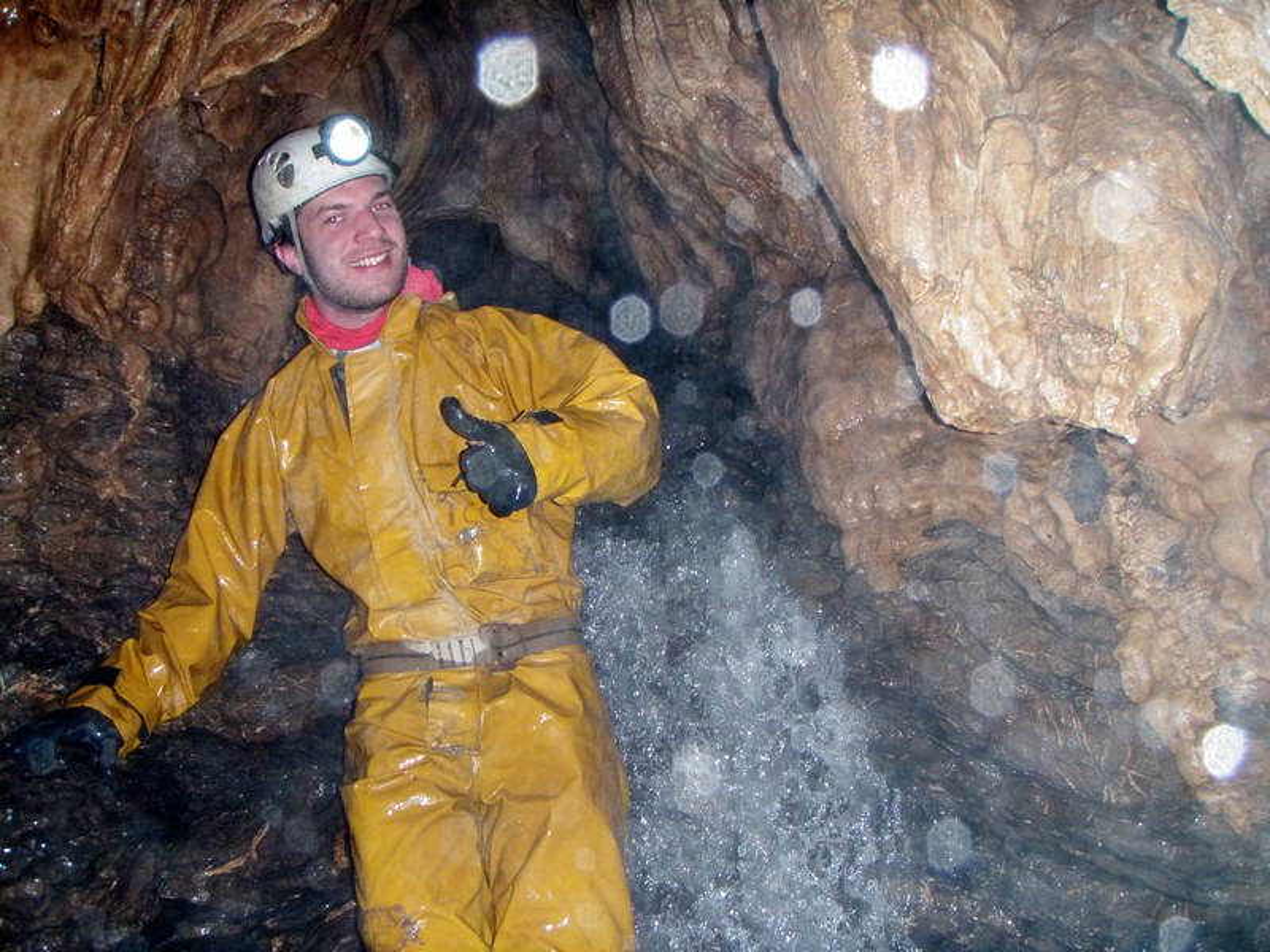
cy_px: 476
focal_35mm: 38
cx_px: 635
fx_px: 1394
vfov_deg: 37.7
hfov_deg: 49.0
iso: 320
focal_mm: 6.7
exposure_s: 1/30
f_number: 3.5
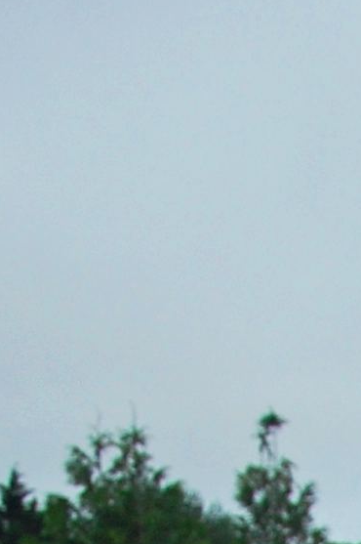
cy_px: 1444
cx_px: 895
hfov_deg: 7.8
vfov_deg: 10.4
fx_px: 2443
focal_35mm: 162
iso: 400
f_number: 4.5
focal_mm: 20
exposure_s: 1/80
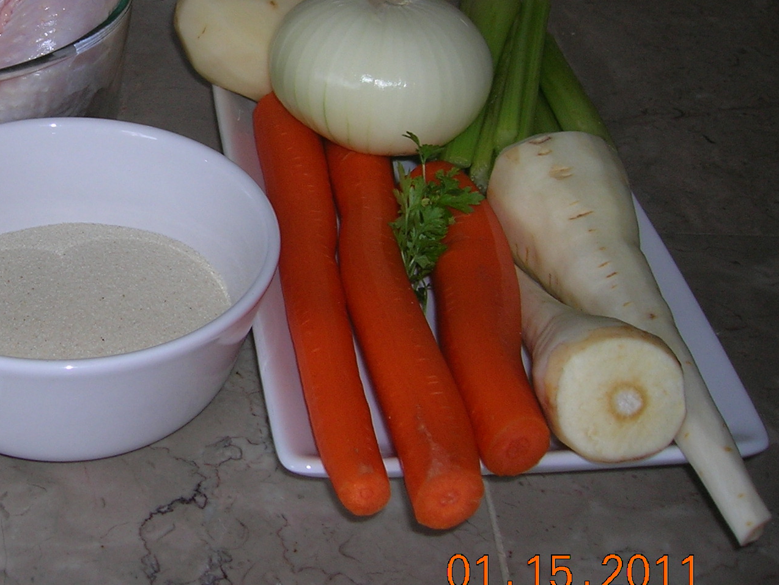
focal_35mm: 61
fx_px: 1373
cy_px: 158
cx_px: 101
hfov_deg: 30.5
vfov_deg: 23.8
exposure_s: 1/60.1
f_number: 2.9
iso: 50
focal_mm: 5.7
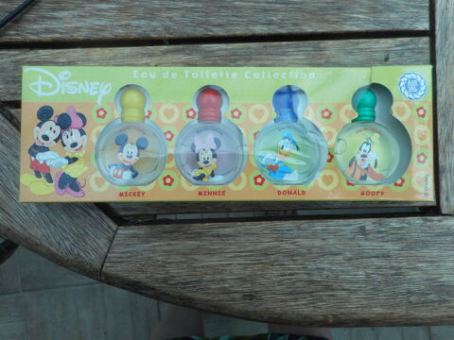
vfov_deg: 54.9
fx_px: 328
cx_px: 227
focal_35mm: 25
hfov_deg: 69.4
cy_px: 170
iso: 80
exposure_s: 1/125
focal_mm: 4.5
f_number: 3.7
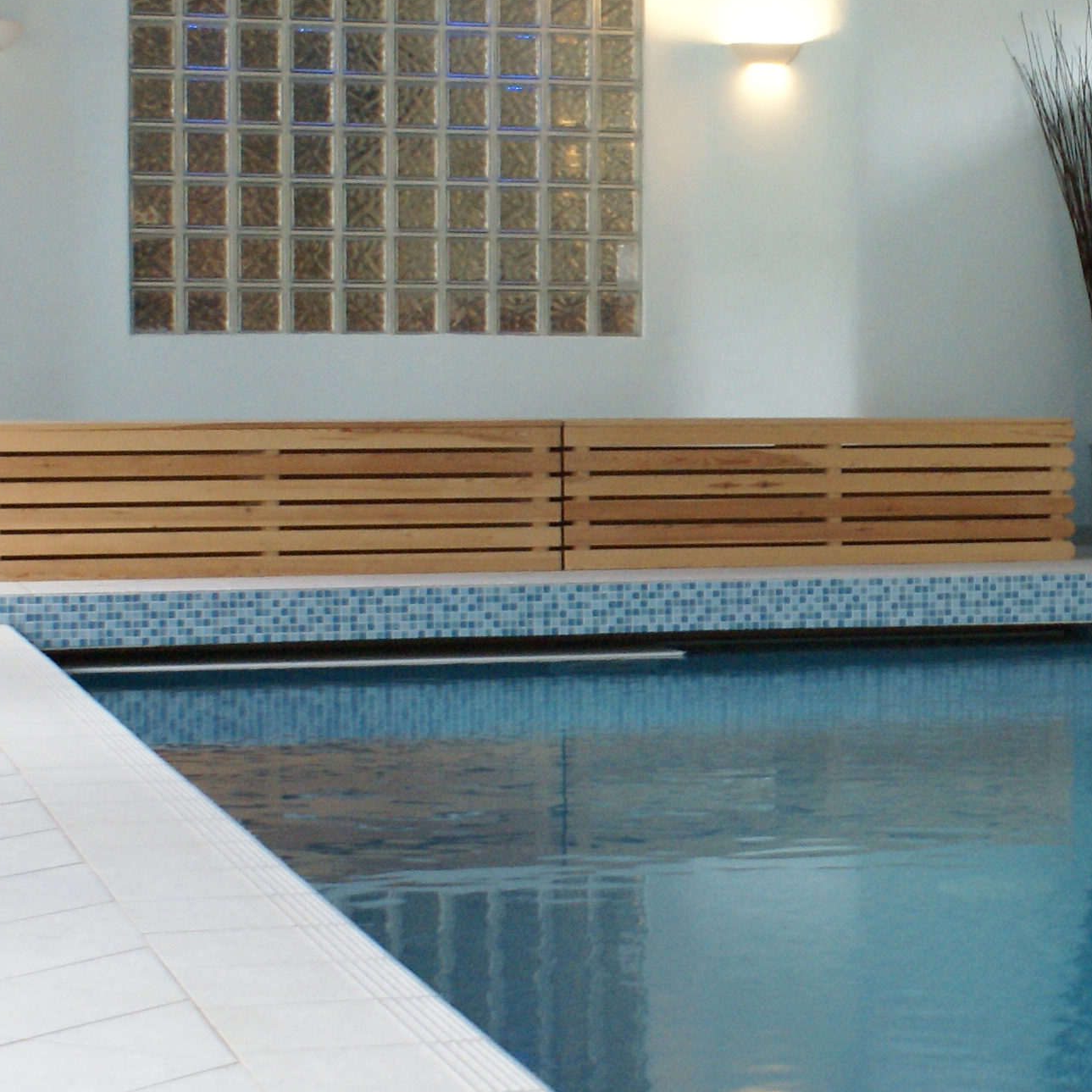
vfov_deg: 18.9
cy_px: 496
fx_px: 3284
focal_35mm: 92
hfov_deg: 18.4
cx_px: 1098
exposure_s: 1/25
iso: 400
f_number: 4.5
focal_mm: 24
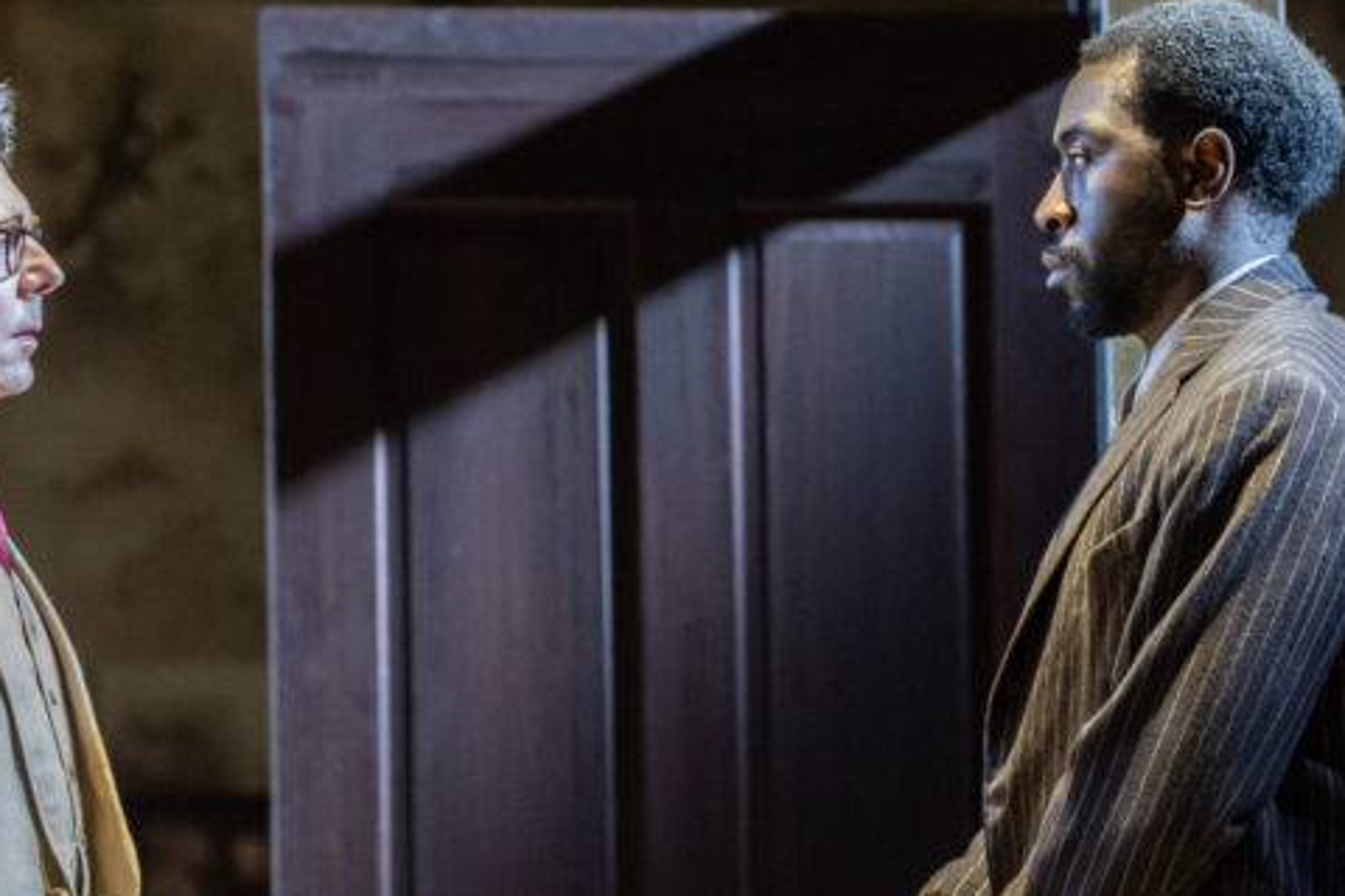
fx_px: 10274
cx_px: 670
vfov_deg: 5.0
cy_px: 567
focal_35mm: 275
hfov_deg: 7.5
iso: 5000
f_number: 3.2
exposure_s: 1/60
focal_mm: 132
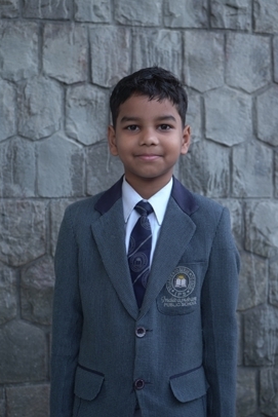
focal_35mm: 53
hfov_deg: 25.5
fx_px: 613
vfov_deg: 37.5
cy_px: 191
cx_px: 148
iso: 250
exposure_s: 1/100
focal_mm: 48
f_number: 4.5
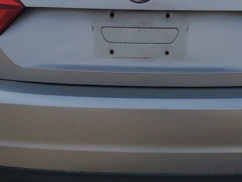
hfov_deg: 28.1
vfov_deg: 21.2
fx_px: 482
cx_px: 146
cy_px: 59
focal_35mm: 69
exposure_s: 1/5000
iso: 50
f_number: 1.5
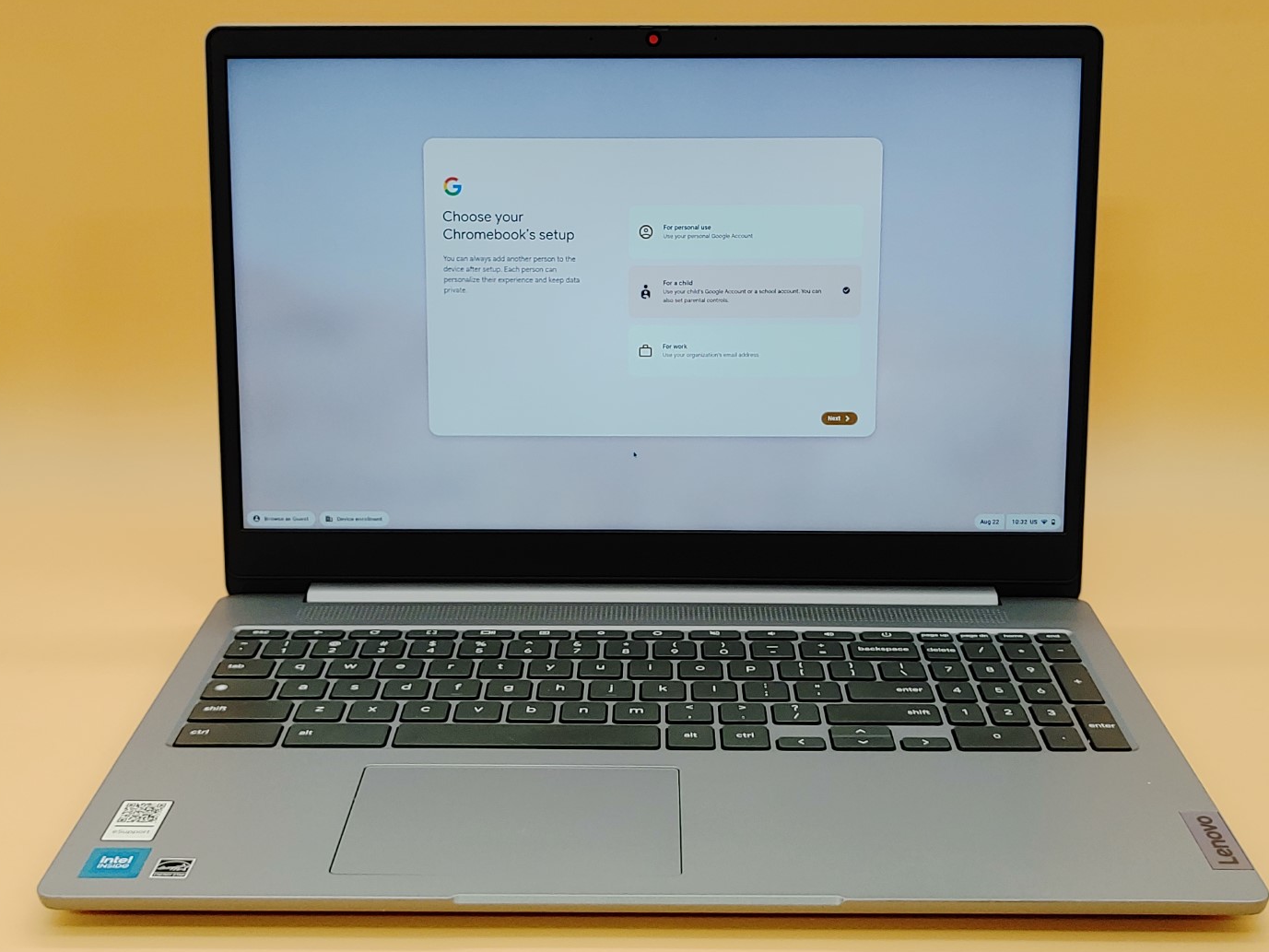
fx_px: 1686
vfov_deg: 31.5
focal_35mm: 46
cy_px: 473
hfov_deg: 41.2
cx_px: 635
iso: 50
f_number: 1.8
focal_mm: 4.36
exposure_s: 1/77
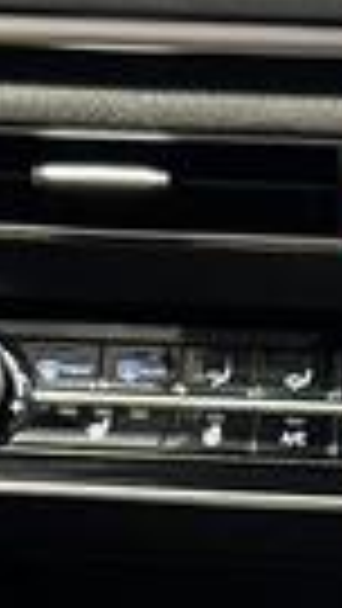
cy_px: 1270
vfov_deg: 8.2
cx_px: 266
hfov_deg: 4.9
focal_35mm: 248
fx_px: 3996
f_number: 1.78
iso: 800
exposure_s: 1/40
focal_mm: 6.76
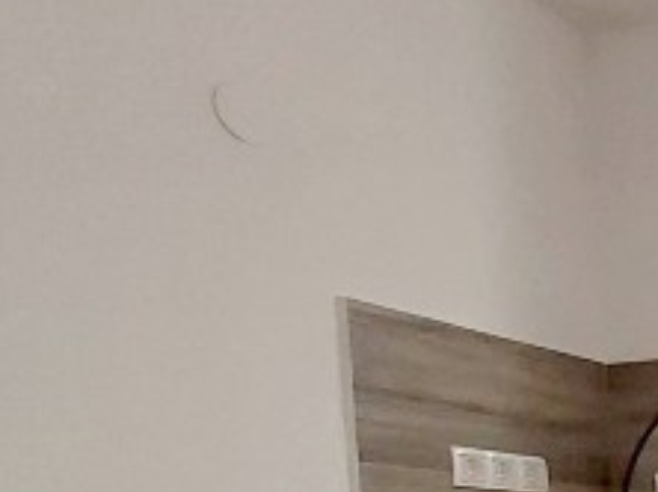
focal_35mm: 50
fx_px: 949
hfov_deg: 20.7
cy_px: 631
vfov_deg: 25.3
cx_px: 1258
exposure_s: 1/50
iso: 160
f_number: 2.2
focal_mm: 1.74
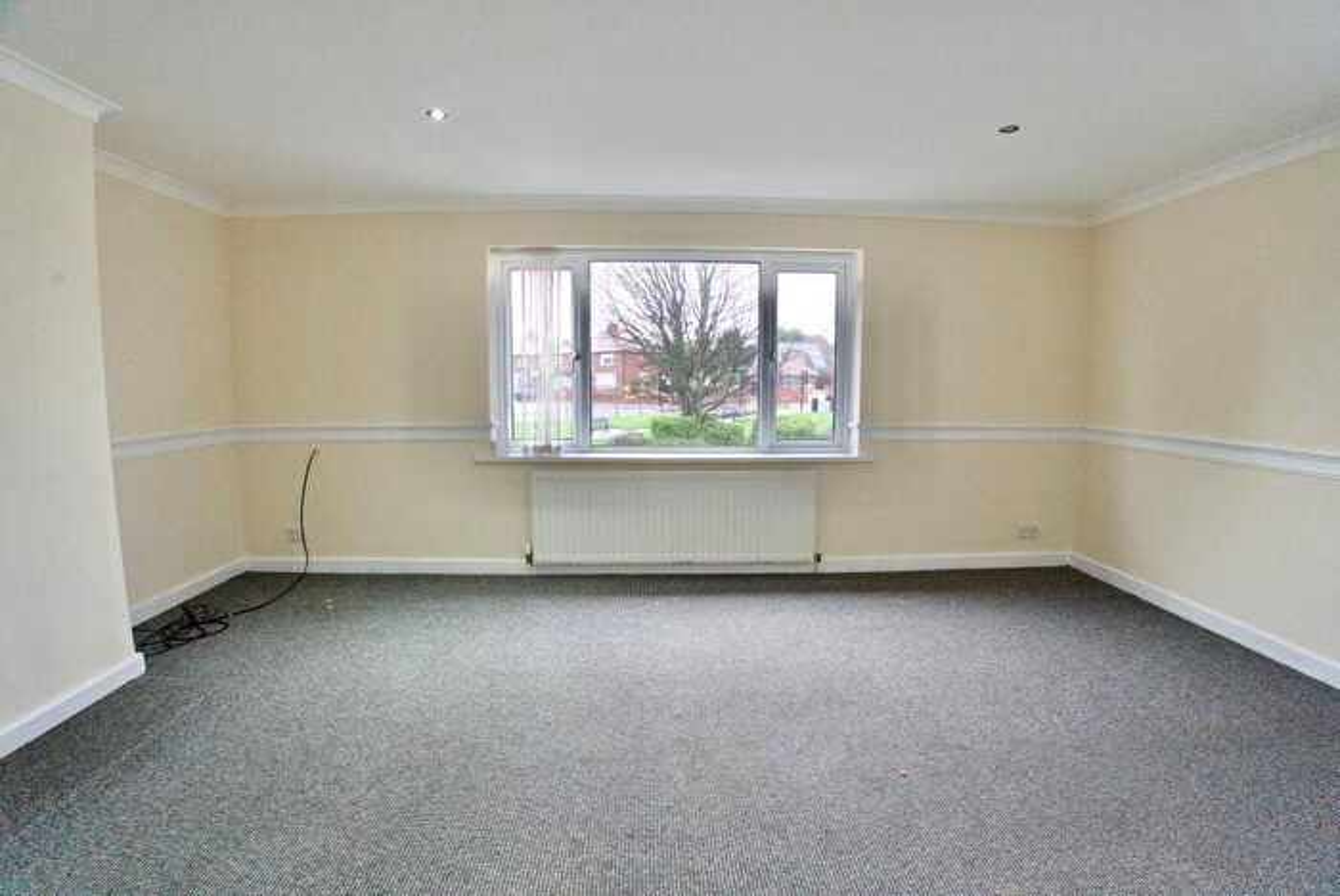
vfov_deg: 73.9
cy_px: 448
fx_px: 596
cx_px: 670
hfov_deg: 96.7
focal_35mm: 16
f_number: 7.1
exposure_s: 1/160
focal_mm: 16
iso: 4000
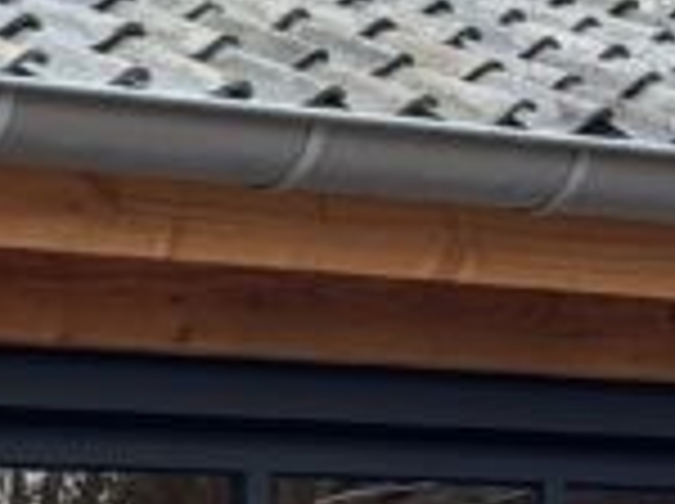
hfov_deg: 10.6
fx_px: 3465
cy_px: 1053
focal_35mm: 178
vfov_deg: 7.9
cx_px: -477
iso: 80
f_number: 1.6
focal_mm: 5.96
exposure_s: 1/121
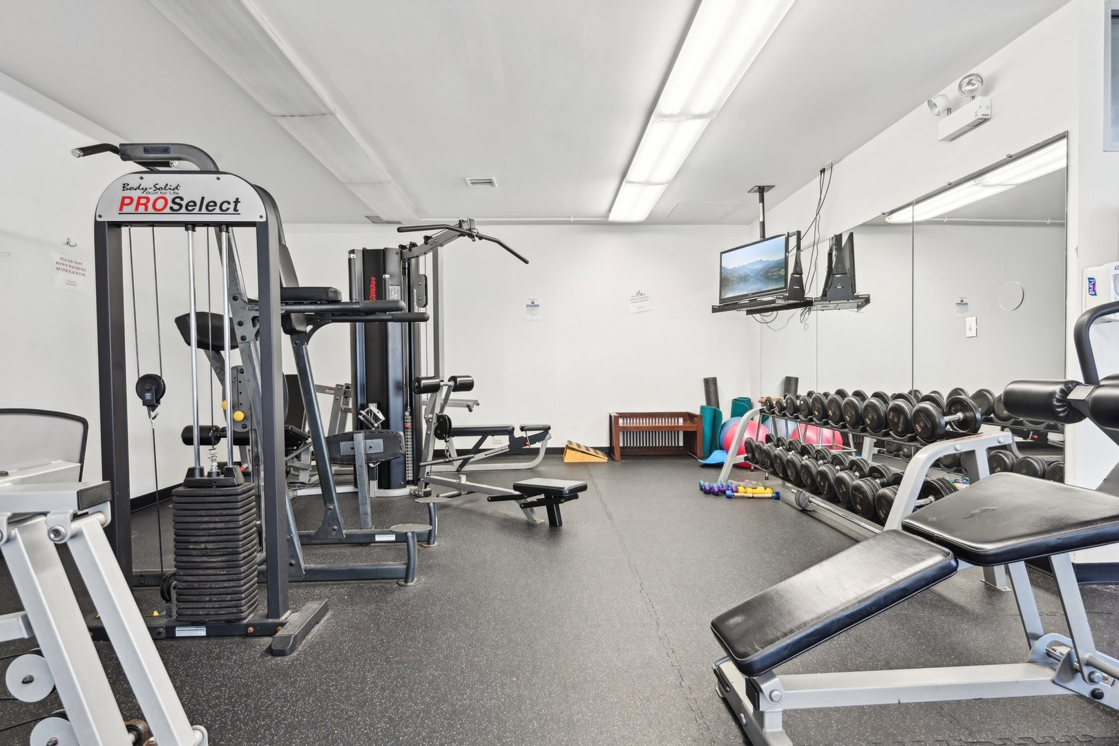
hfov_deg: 91.6
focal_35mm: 18
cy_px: 373
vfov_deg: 68.9
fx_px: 544
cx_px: 560
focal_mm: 17.5
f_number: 8
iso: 800
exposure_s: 1/10
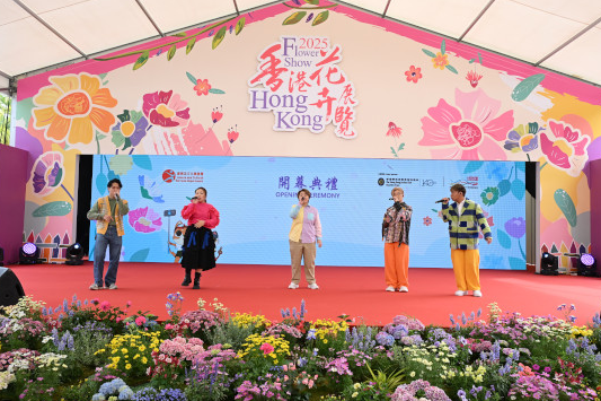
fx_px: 493
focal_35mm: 30
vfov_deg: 44.2
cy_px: 206
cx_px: 295
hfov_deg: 62.8
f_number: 7.1
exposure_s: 1/250
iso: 500
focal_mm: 28.5
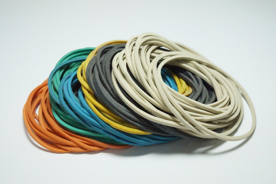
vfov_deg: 26.5
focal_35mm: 51
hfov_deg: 38.9
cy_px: 92
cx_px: 138
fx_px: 391
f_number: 14
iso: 8000
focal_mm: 34
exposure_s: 1/400
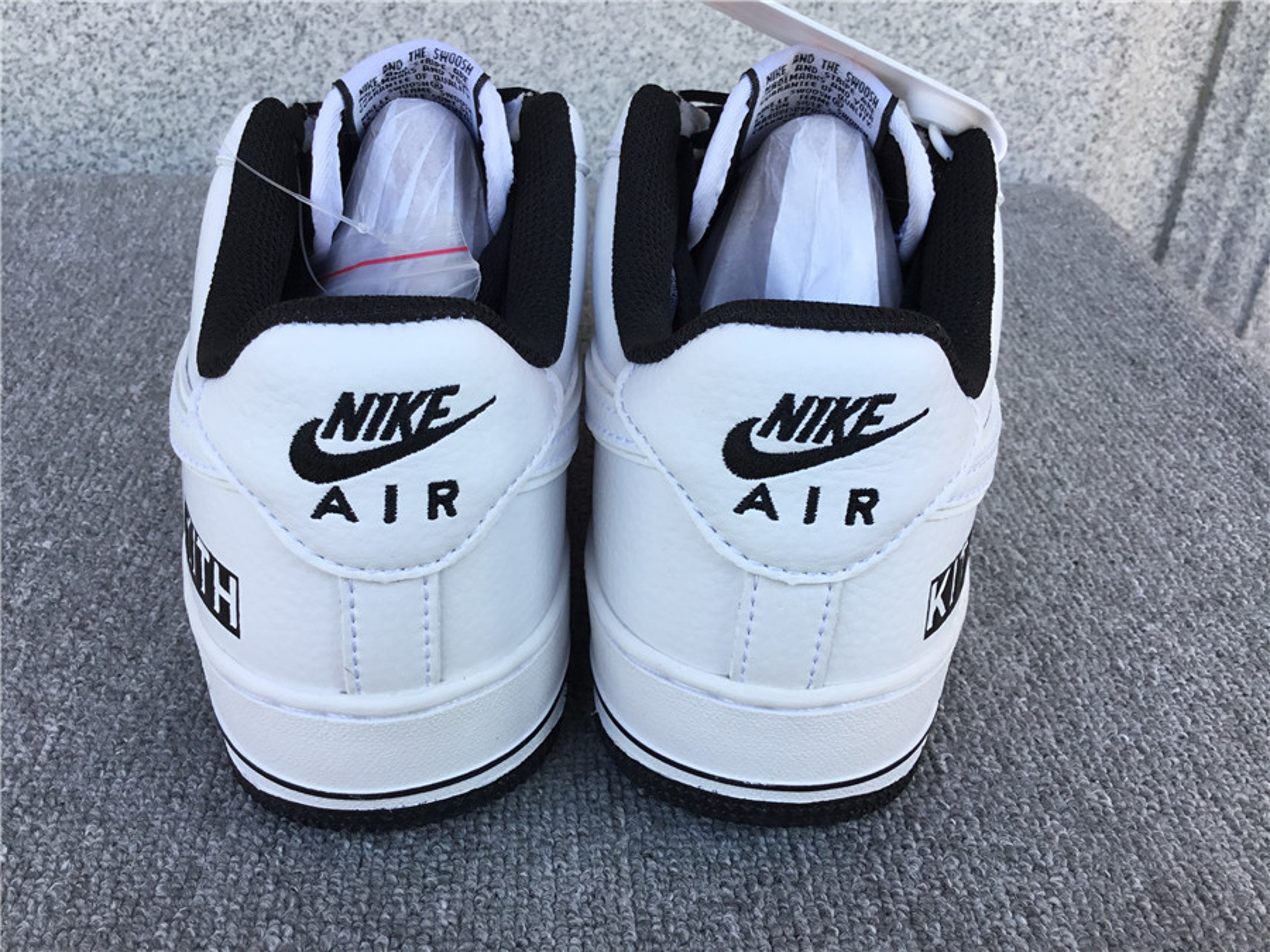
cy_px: 476
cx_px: 635
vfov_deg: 45.4
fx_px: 1137
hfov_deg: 58.4
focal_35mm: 31
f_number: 2.4
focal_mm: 3.3
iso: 25
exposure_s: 1/181
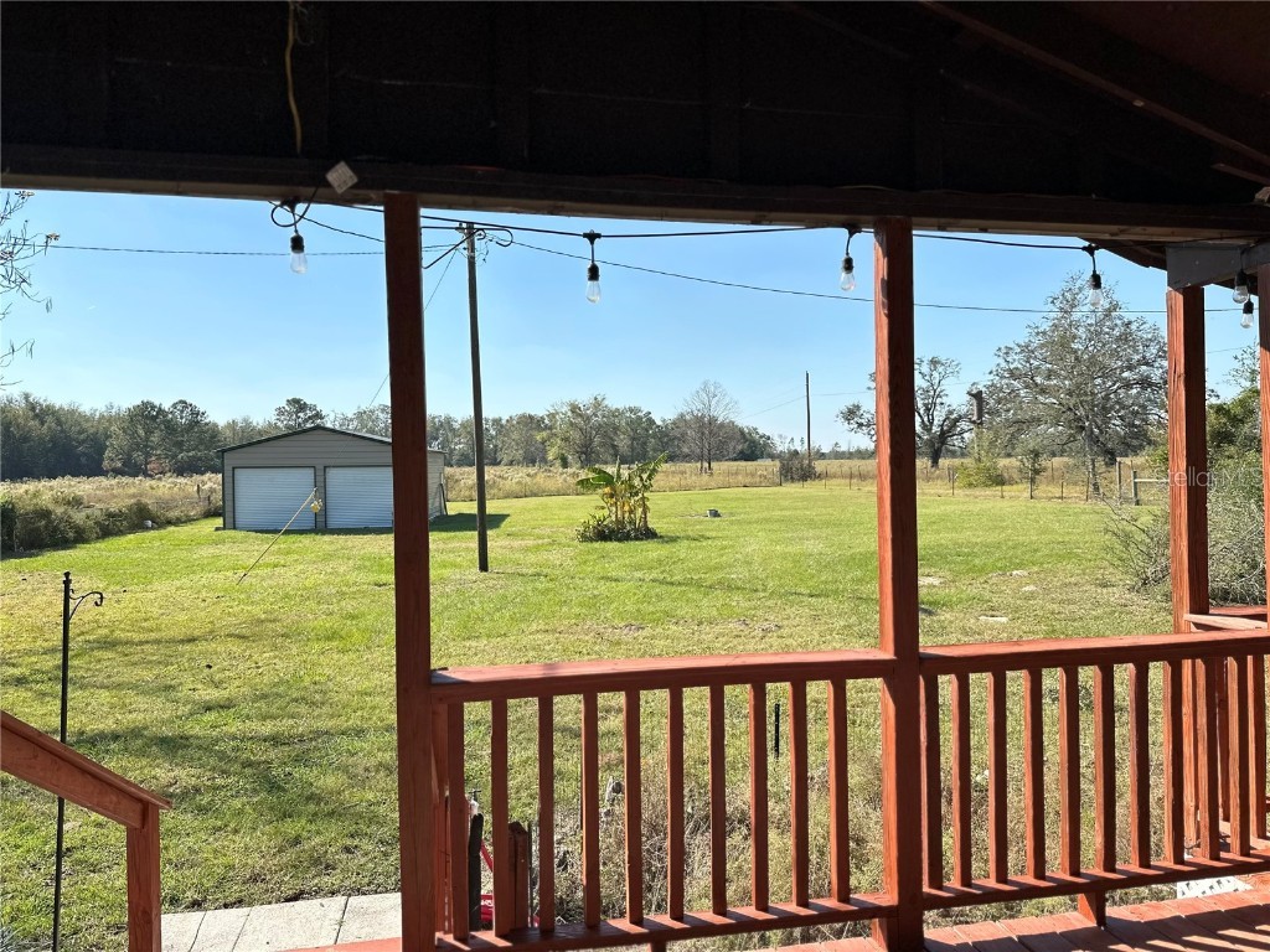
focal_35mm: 24
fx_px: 881
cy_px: 476
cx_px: 635
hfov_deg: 71.6
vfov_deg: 56.8
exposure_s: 1/4348
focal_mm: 6.86
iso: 80
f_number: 1.78
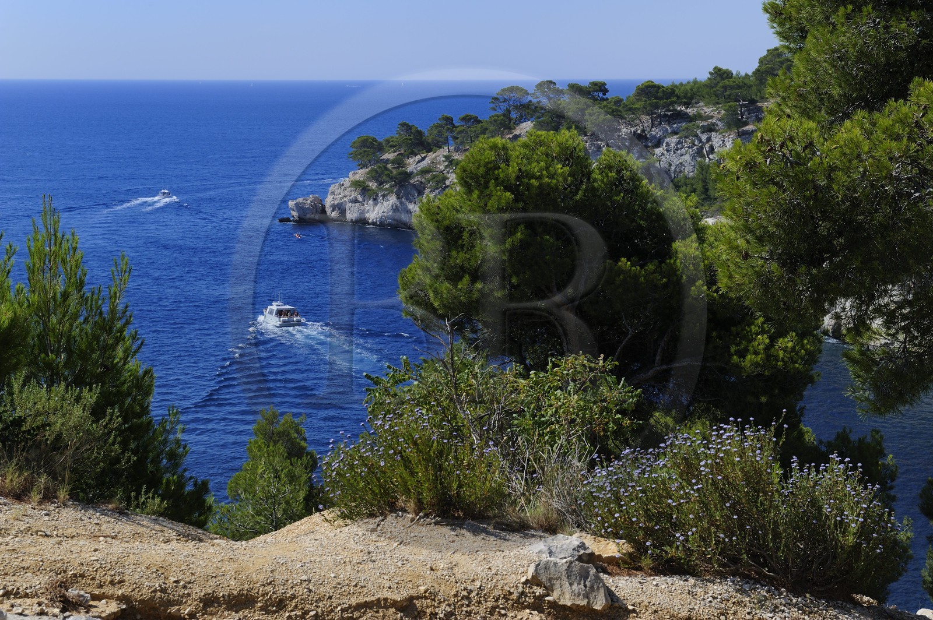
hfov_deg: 33.4
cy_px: 310
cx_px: 466
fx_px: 1554
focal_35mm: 60
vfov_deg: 22.6
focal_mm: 60
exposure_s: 1/200
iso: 200
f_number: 10
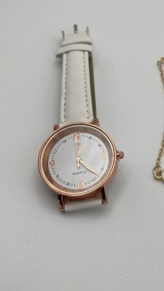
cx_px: 141
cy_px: 141
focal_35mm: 49
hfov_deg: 23.9
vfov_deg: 42.1
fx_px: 379
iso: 50
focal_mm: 5.1
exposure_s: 1/645
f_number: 1.6
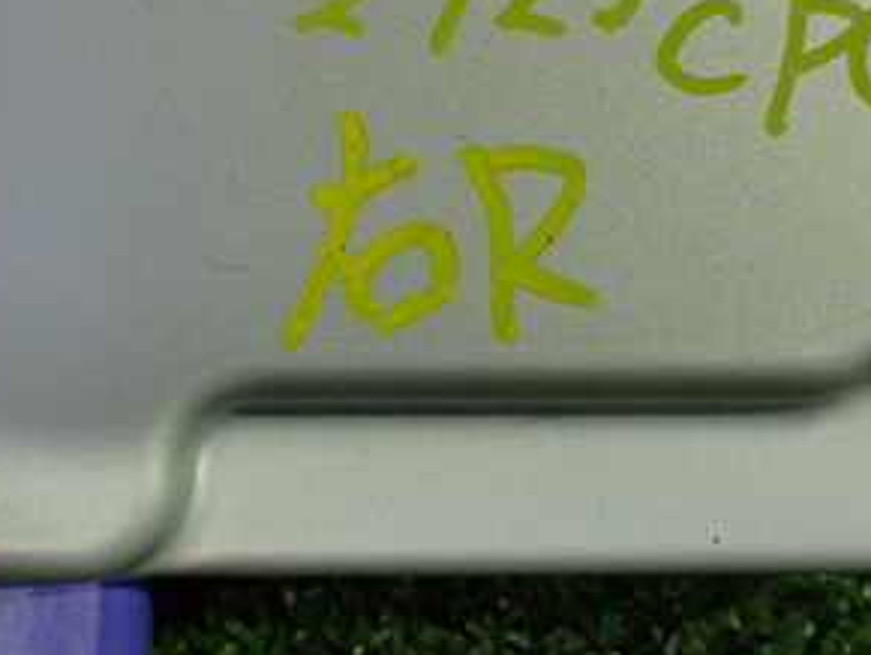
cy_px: 210
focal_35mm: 62
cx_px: 237
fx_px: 1561
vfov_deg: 23.6
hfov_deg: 30.7
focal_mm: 5.4
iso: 800
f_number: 2.3
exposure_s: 1/125
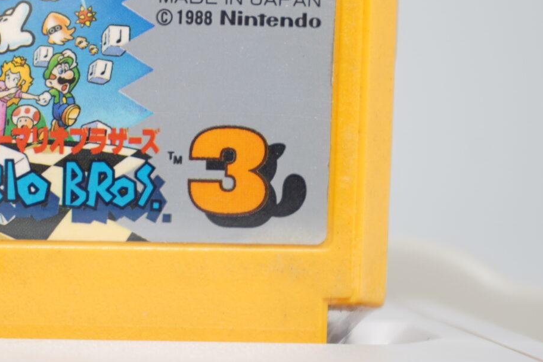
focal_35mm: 177
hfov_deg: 11.5
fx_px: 2670
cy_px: 115
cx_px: -31
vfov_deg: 7.8
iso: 64
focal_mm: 63
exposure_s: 1/2.5
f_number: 5.6
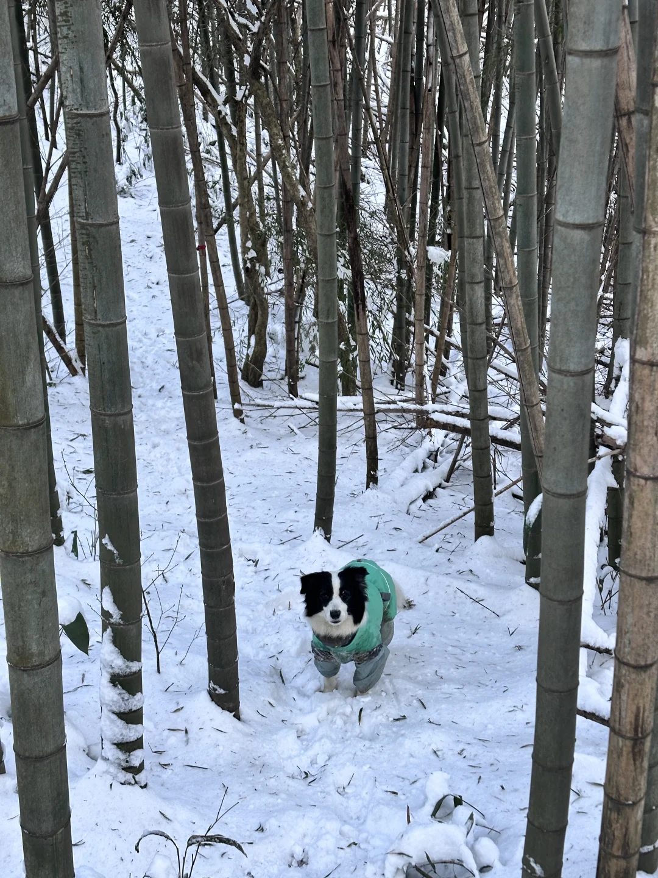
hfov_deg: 30.3
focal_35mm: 48
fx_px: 1217
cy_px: 439
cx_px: 329
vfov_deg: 39.7
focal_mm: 6.86
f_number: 1.78
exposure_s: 1/60
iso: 80
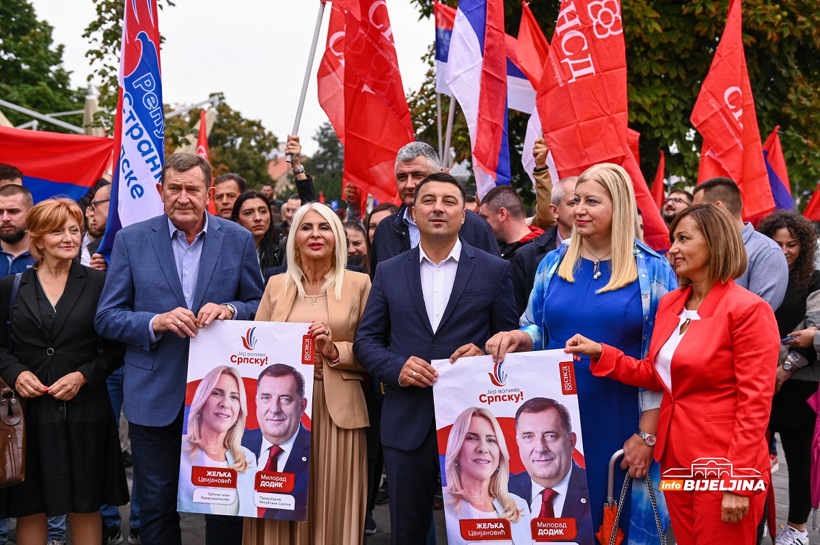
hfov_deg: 44.5
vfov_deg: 30.5
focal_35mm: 44
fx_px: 1001
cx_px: 410
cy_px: 272
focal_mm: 44
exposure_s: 1/3200
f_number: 3.2
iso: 800
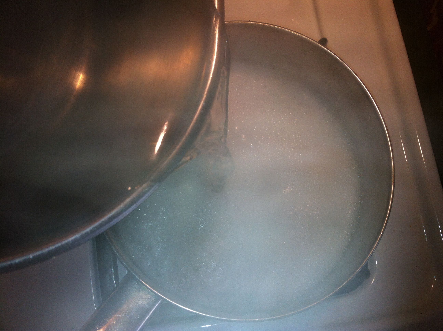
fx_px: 447
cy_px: 166
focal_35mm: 35
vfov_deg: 40.6
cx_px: 222
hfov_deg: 52.7
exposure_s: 1/213
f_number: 2.8
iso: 80
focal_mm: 3.85
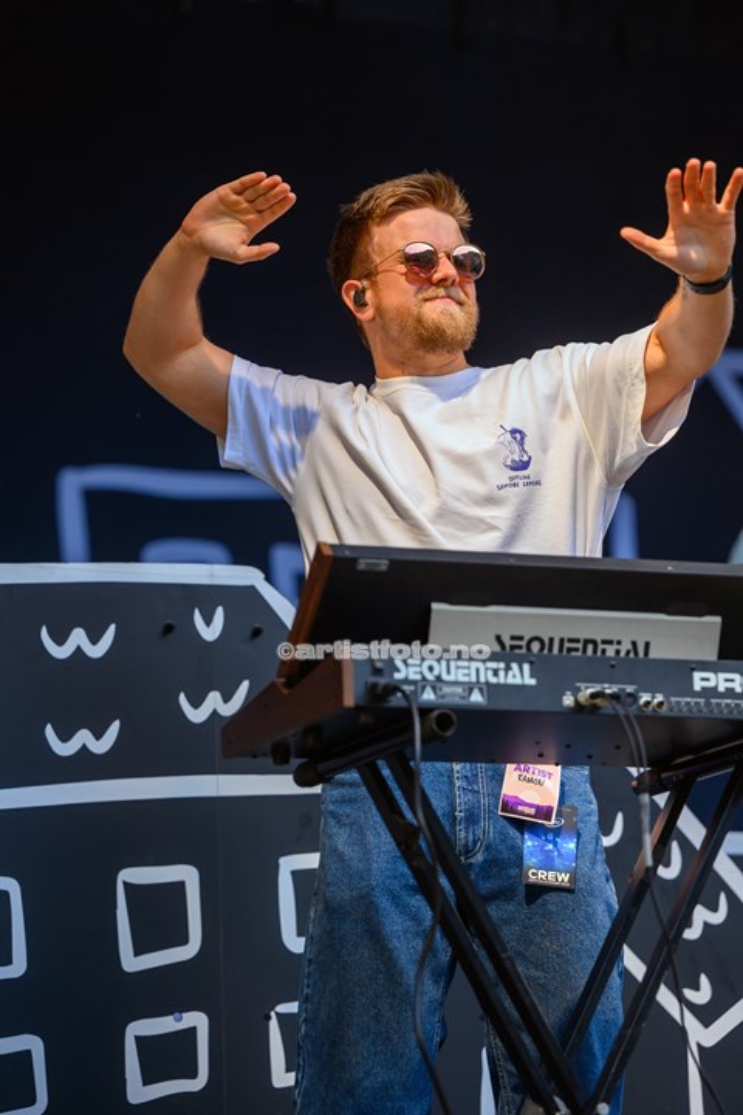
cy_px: 558
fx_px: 3869
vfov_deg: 16.4
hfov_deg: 11.0
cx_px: 372
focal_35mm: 125
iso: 640
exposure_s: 1/800
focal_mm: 125
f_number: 3.5
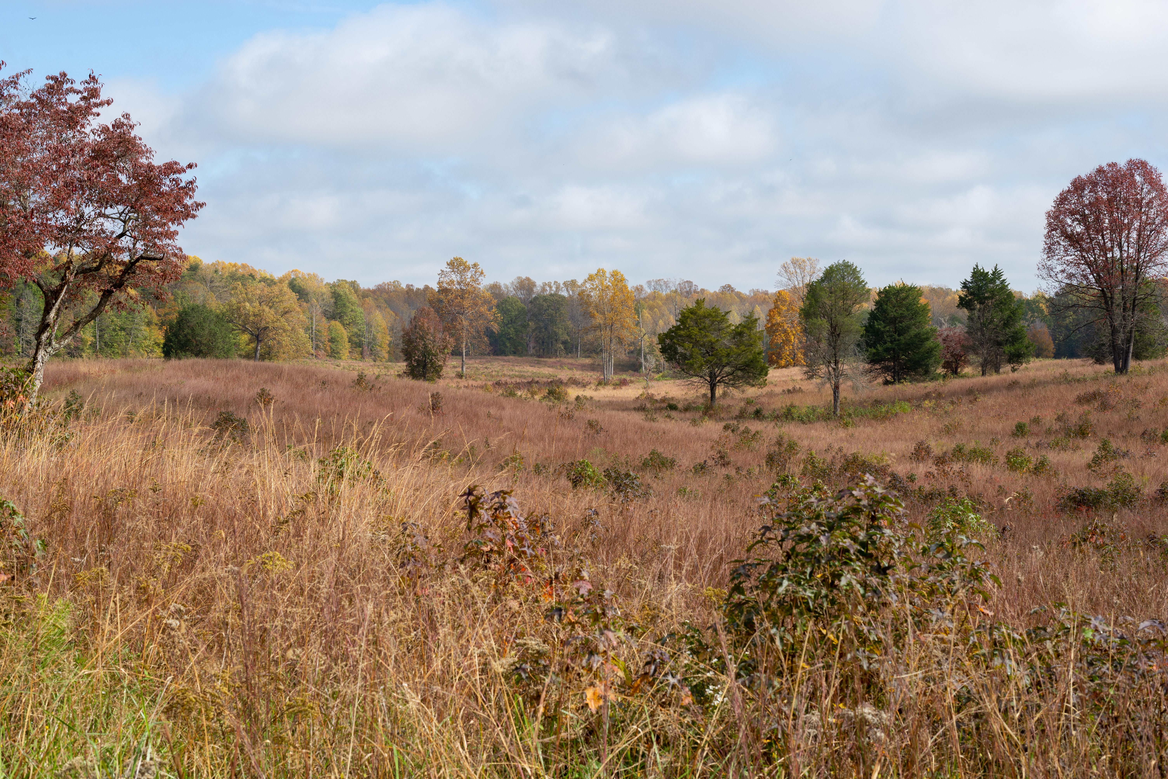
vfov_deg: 27.0
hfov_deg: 39.6
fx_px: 1623
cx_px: 584
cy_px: 390
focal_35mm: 50
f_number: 10
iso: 250
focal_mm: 50
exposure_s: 1/320
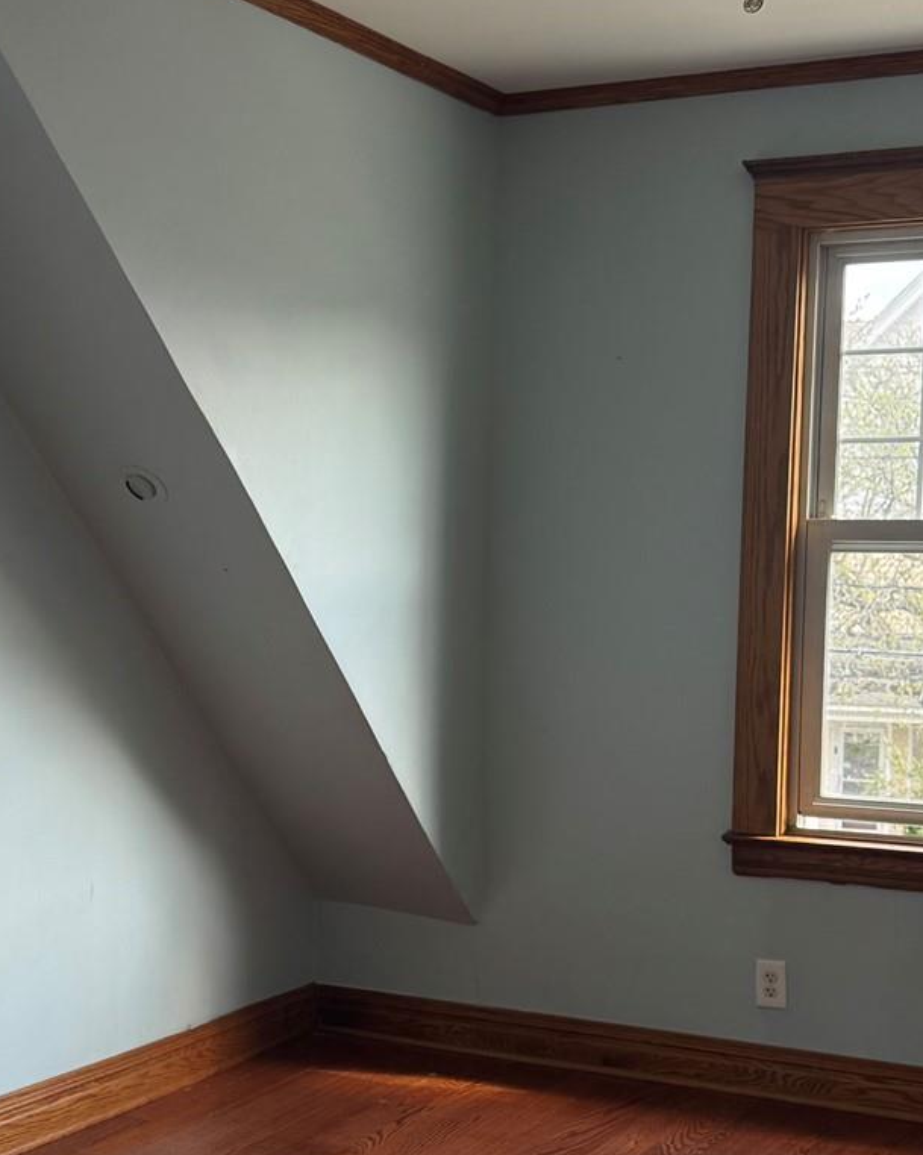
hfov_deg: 24.0
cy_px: 708
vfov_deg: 29.9
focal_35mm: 63
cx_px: 252
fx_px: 2153
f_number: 1.78
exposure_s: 1/243
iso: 100
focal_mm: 6.76
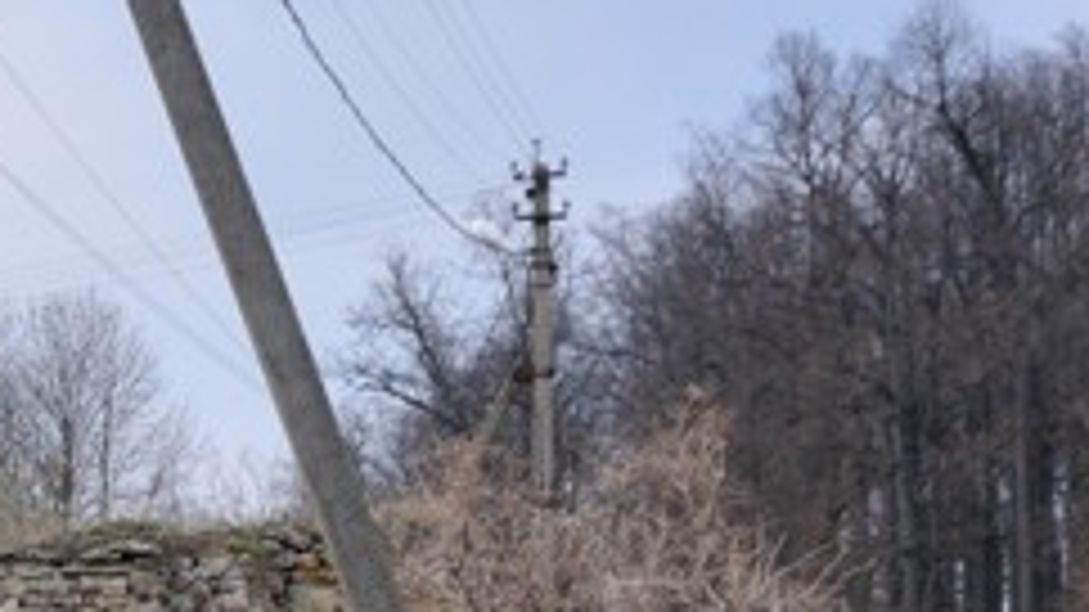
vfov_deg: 8.5
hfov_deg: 14.4
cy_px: 857
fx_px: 4042
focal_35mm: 140
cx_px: -486
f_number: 8
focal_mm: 24
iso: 250
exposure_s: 1/250
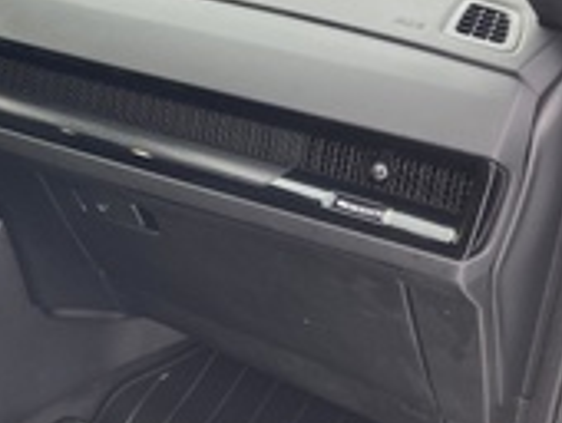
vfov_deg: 21.3
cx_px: -33
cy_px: 147
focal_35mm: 69
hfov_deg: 26.3
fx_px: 1122
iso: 50
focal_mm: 3.99
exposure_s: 1/121
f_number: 1.8
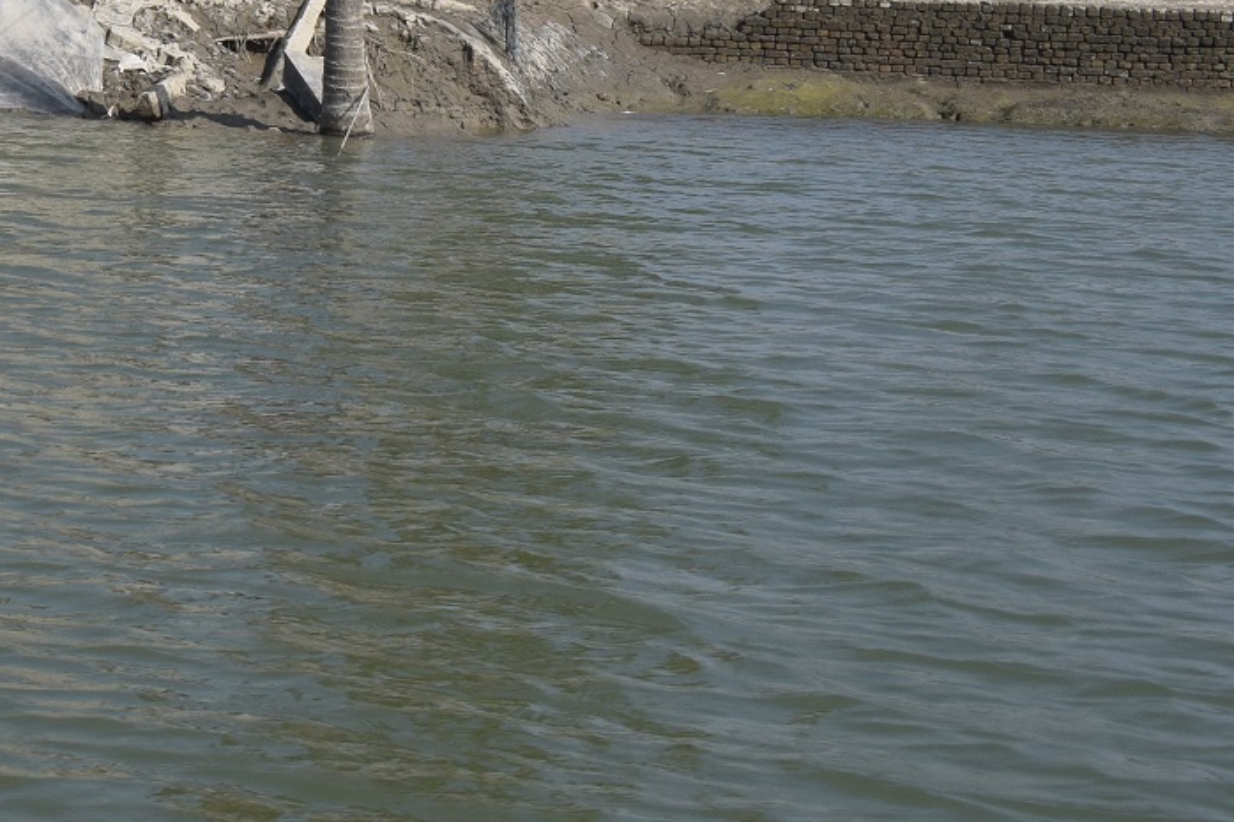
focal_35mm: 86
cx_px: -484
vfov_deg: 15.2
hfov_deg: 20.9
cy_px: -227
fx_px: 2947
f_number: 10
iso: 200
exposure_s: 1/400
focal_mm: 20
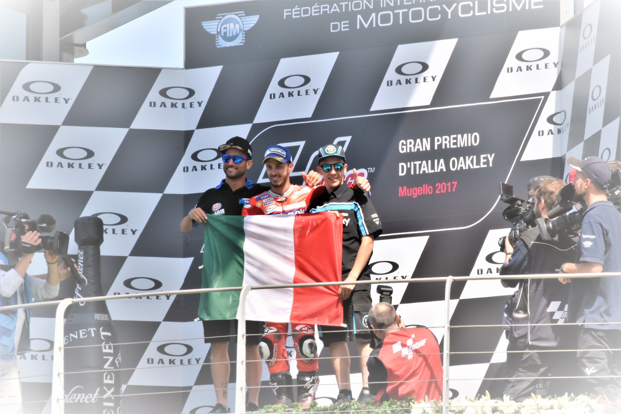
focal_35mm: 330
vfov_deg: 4.2
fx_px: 5692
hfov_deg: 6.2
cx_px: 310
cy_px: 207
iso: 1000
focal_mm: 220
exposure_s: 1/400
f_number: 20
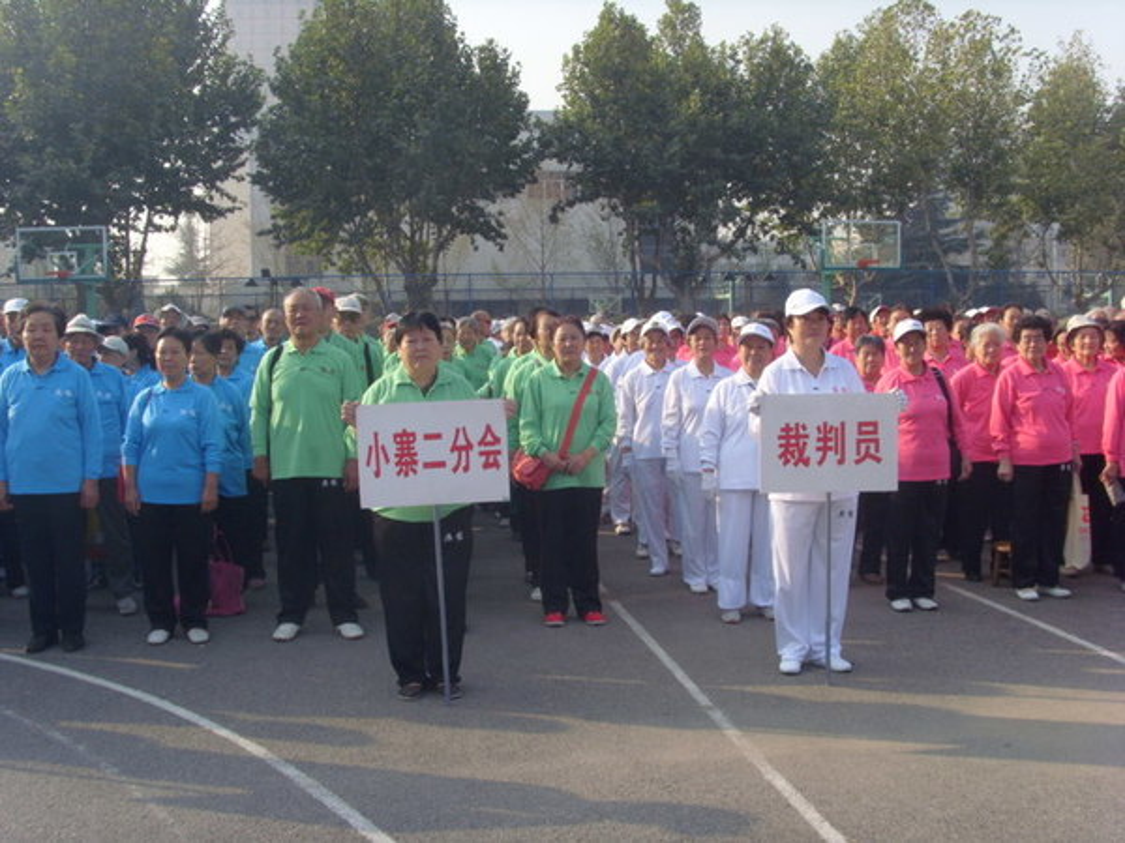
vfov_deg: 39.7
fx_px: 1170
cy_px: 422
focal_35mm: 36
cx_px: 562
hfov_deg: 51.4
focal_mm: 6
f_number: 5.5
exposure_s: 1/180
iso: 80
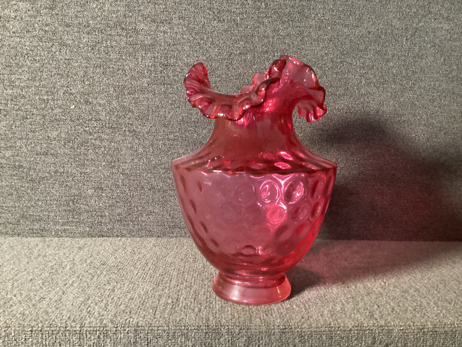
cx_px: 231
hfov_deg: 58.3
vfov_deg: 45.4
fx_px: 414
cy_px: 174
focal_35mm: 31
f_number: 2.4
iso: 500
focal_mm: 3.3
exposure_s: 1/30
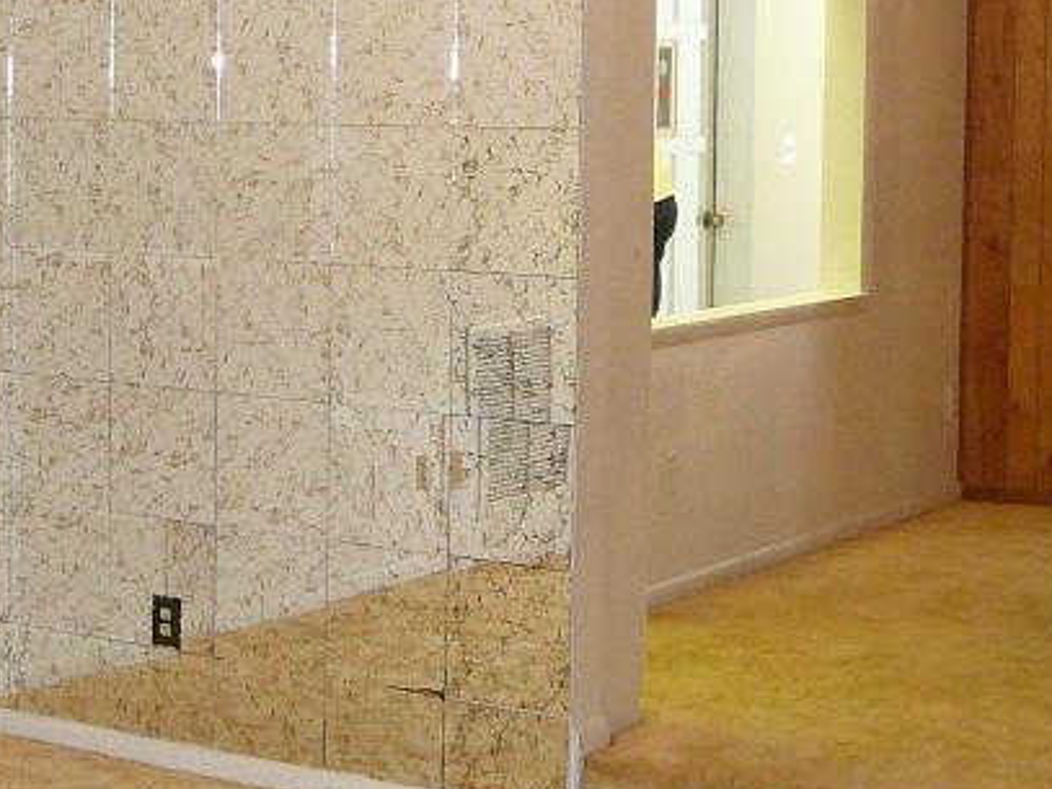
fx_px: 2674
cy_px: 305
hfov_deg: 21.4
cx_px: -31
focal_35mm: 88
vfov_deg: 16.8
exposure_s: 1/30
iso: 250
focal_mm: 5.2
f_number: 2.8
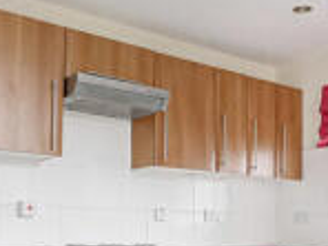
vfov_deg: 25.3
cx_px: 212
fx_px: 521
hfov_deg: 34.7
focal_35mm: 55
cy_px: 245
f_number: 4
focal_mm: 7
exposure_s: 1/60
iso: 1600
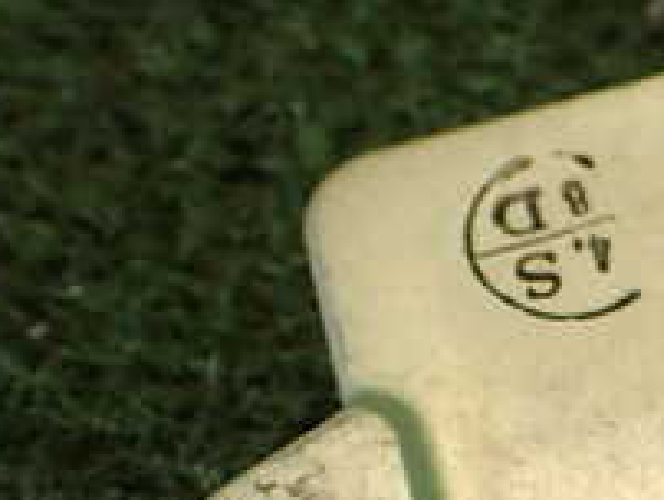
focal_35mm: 95
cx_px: 838
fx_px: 1824
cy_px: 579
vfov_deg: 15.1
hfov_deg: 19.2
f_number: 2.4
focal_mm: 5.79
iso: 125
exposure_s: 1/60
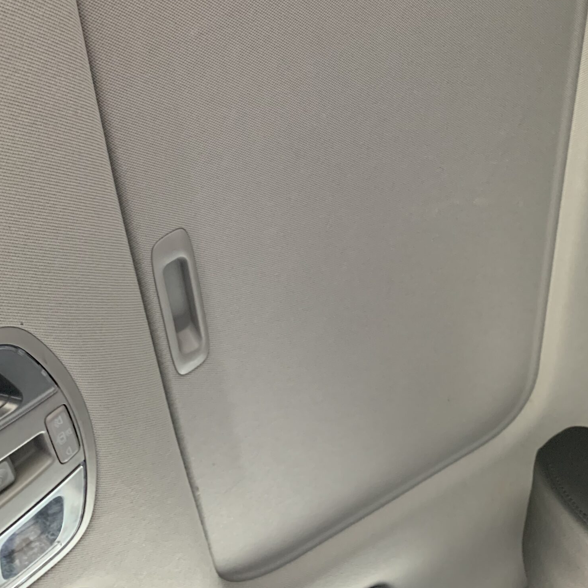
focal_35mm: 40
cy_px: 155
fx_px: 769
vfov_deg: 40.8
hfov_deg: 41.8
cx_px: 331
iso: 400
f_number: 1.8
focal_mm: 4.25
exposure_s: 1/40
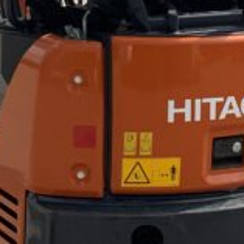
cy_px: -9
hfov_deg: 10.4
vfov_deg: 10.4
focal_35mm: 167
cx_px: 238
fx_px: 1332
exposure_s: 1/2667
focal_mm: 3
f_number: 1.8
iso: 16
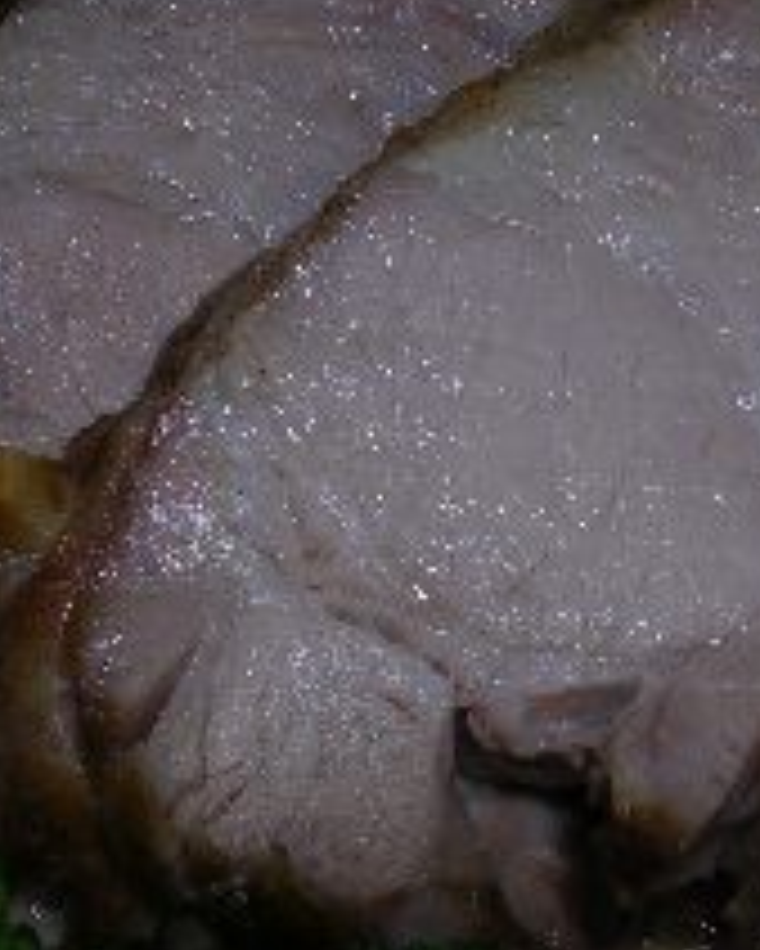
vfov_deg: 26.3
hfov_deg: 21.3
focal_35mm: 72
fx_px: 2023
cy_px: 574
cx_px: 306
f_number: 5.6
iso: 50
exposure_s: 1/60.1
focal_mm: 5.8
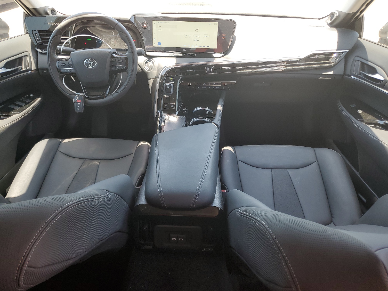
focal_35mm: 26
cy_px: 146
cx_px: 194
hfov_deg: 67.3
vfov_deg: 53.1
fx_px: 291
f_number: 1.5
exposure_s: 1/120
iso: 53
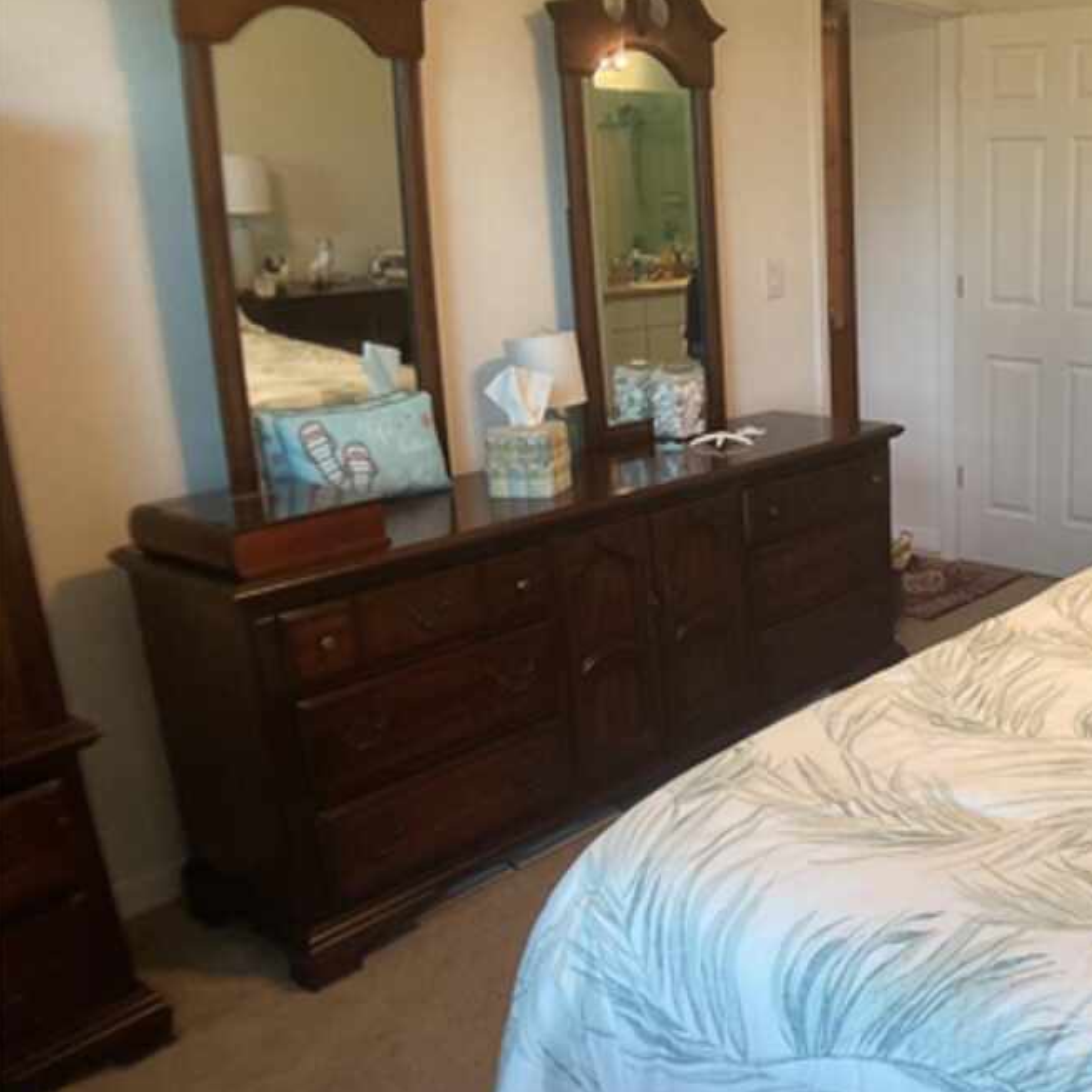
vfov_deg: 34.0
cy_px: 578
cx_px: 1060
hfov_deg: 31.7
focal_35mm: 50
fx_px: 1785
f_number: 1.8
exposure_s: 1/60
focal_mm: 3
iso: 80
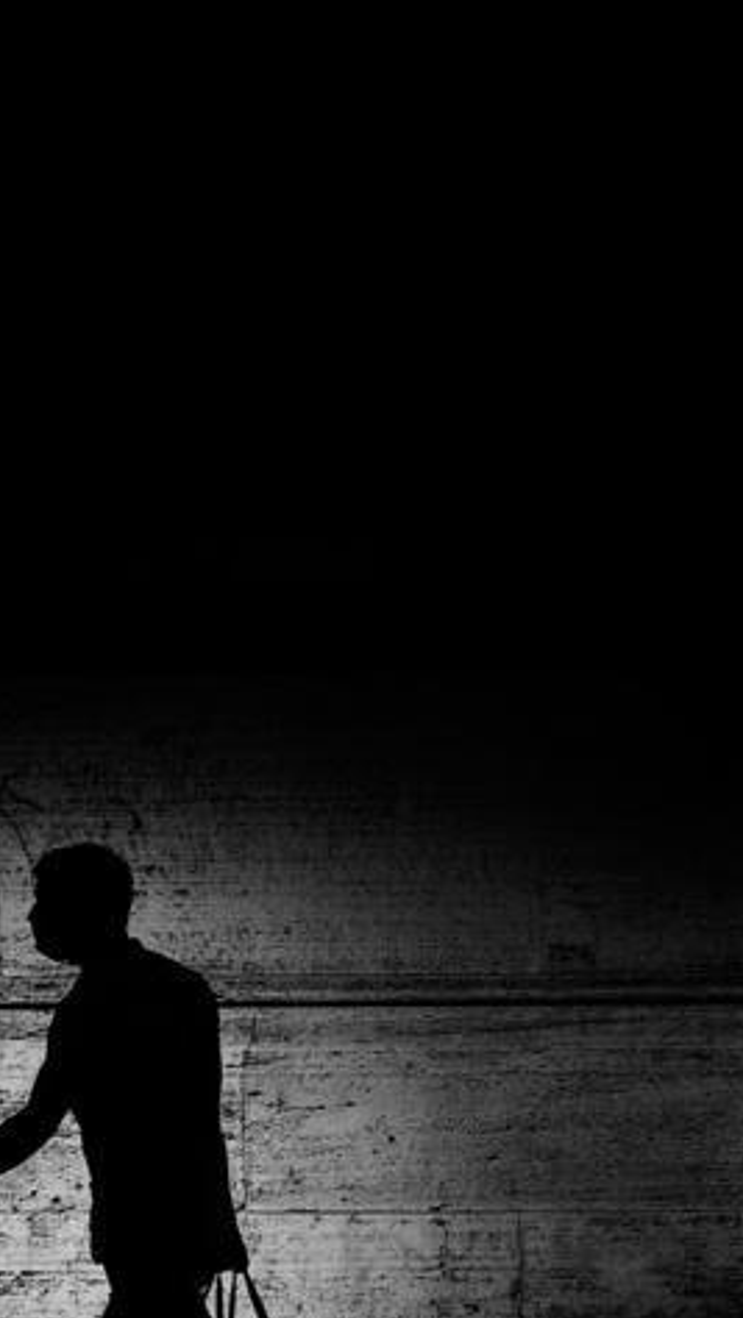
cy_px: 859
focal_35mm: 248
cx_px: 1141
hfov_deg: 4.9
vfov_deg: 8.7
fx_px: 8680
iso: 320
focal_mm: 75
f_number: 7.1
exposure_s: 1/1250
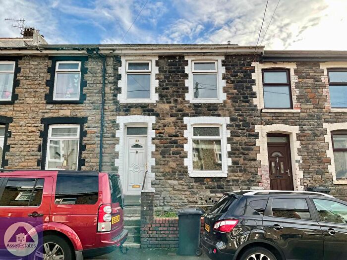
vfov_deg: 48.2
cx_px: 174
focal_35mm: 29
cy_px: 130
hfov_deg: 61.7
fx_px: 291
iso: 16
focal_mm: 3
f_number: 1.8
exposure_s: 1/562
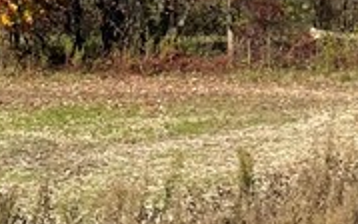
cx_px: 34
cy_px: -320
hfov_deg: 13.1
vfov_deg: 7.7
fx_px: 1542
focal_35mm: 158
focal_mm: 4.2
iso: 32
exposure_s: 1/3300
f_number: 1.6
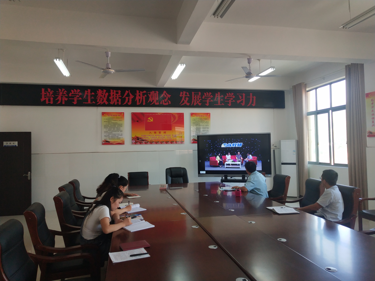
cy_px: 140
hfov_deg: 60.0
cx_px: 188
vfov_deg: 46.8
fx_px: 325
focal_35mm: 30
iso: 120
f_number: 1.8
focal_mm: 3.95
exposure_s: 1/100
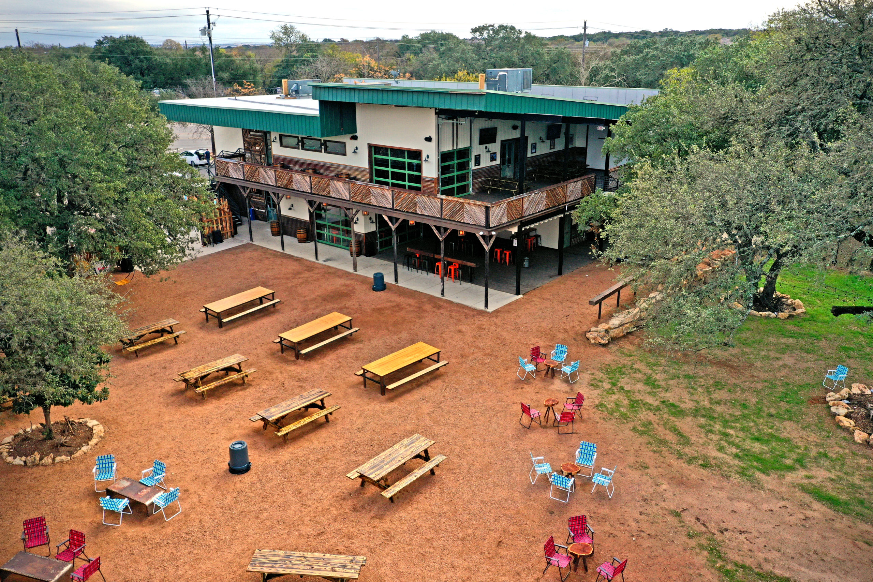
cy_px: 291
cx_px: 436
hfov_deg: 65.5
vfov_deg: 46.4
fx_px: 679
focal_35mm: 28
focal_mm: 10.26
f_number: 5.6
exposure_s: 1/320
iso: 100
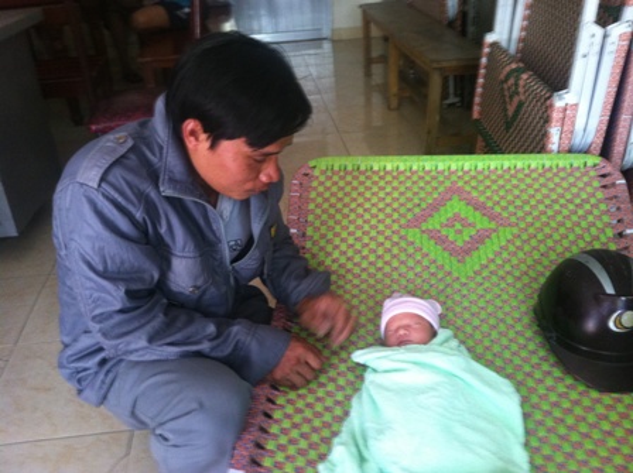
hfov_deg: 52.7
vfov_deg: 40.6
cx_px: 316
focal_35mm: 35
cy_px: 236
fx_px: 639
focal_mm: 3.85
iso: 160
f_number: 2.8
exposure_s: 1/15
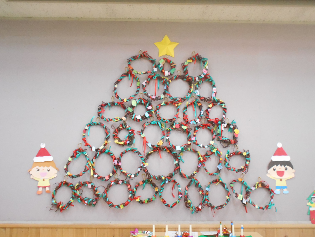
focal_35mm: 34
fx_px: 309
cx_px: 158
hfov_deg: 54.0
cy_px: 118
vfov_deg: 41.8
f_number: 3.6
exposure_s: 1/50
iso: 800
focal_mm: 5.8
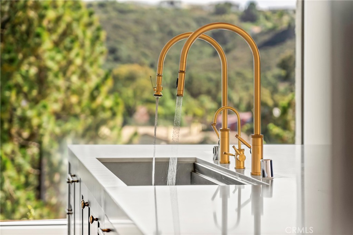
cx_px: 176
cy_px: 118
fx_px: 1030
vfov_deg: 13.0
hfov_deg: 19.5
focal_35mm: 105
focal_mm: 105
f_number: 4
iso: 500
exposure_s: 1/100
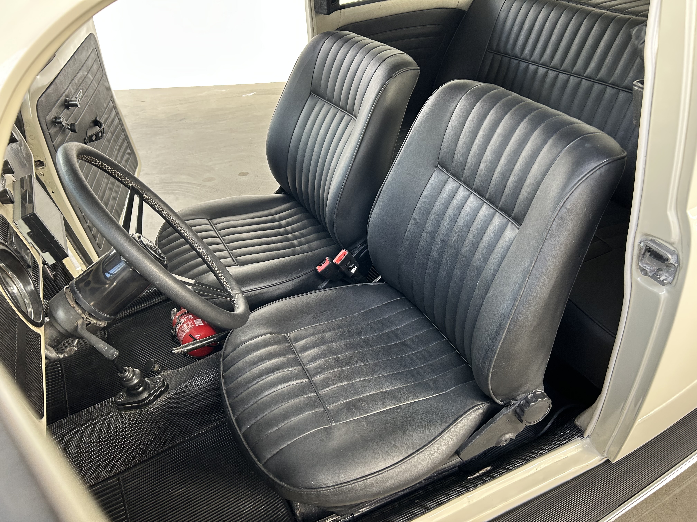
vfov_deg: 53.1
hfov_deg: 67.3
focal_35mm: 26
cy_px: 261
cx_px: 348
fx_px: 524
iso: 125
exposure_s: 1/115
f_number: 1.5
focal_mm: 5.7
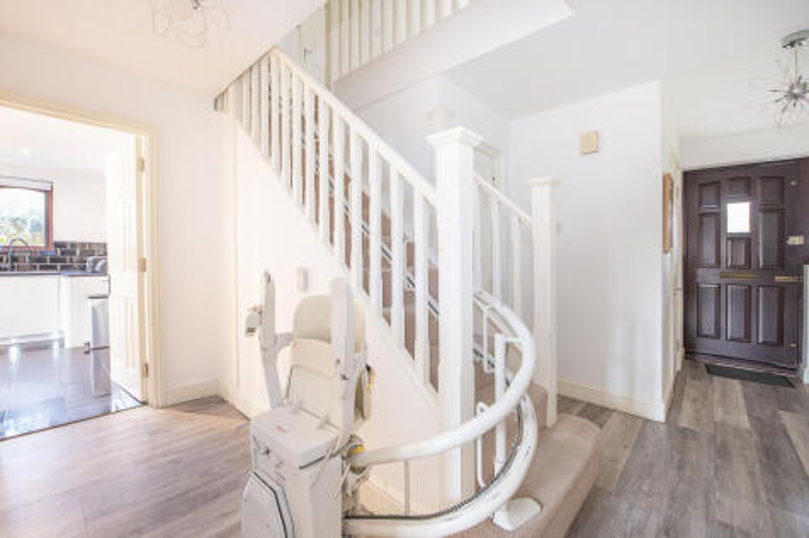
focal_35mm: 14
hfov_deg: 104.3
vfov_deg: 81.2
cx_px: 404
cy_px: 269
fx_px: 314
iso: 500
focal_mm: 14
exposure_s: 1/1.25
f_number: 7.1
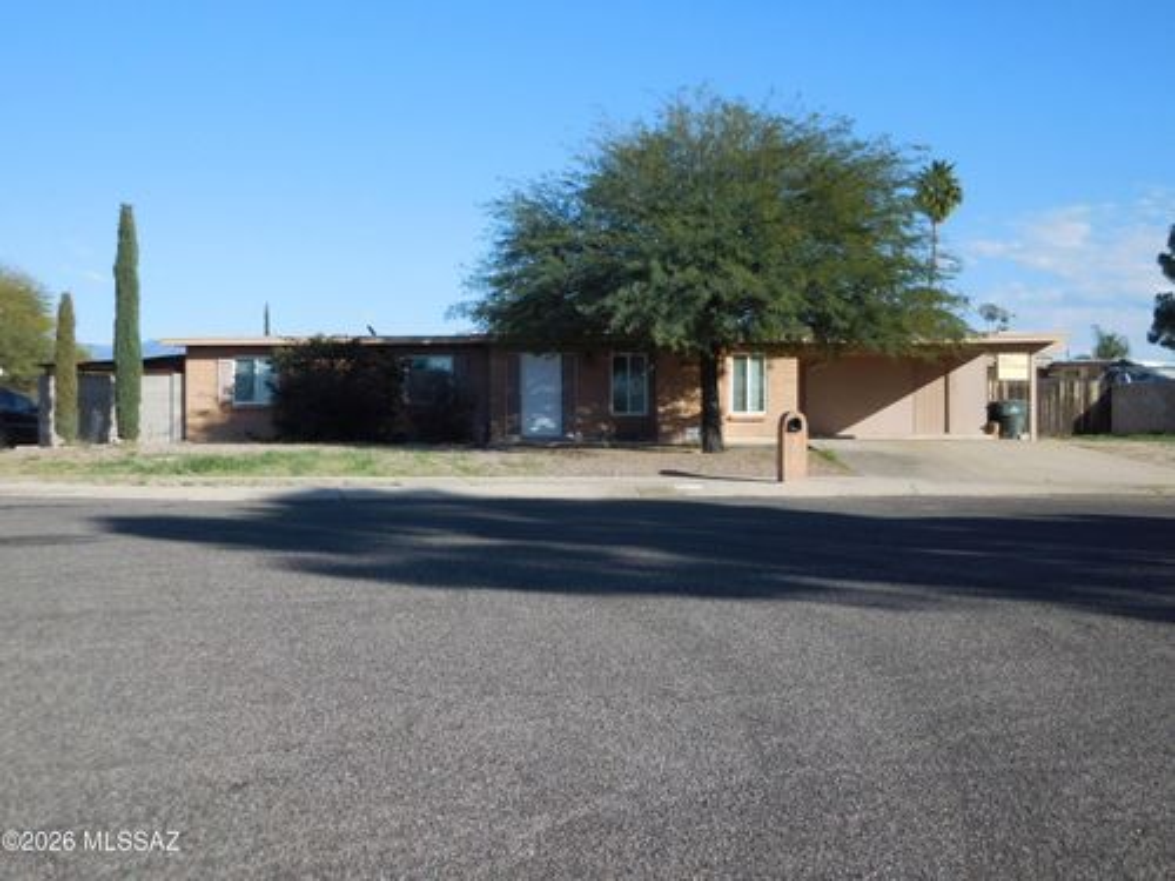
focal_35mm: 39
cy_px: 440
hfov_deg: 47.9
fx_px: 1324
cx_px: 588
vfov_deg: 36.8
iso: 125
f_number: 3.9
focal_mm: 7
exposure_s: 1/800
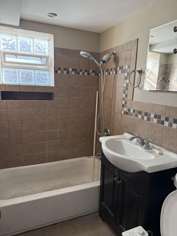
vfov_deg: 71.6
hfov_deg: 56.8
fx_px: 164
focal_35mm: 24
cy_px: 118
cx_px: 88
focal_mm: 6.76
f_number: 1.78
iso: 200
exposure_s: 1/80
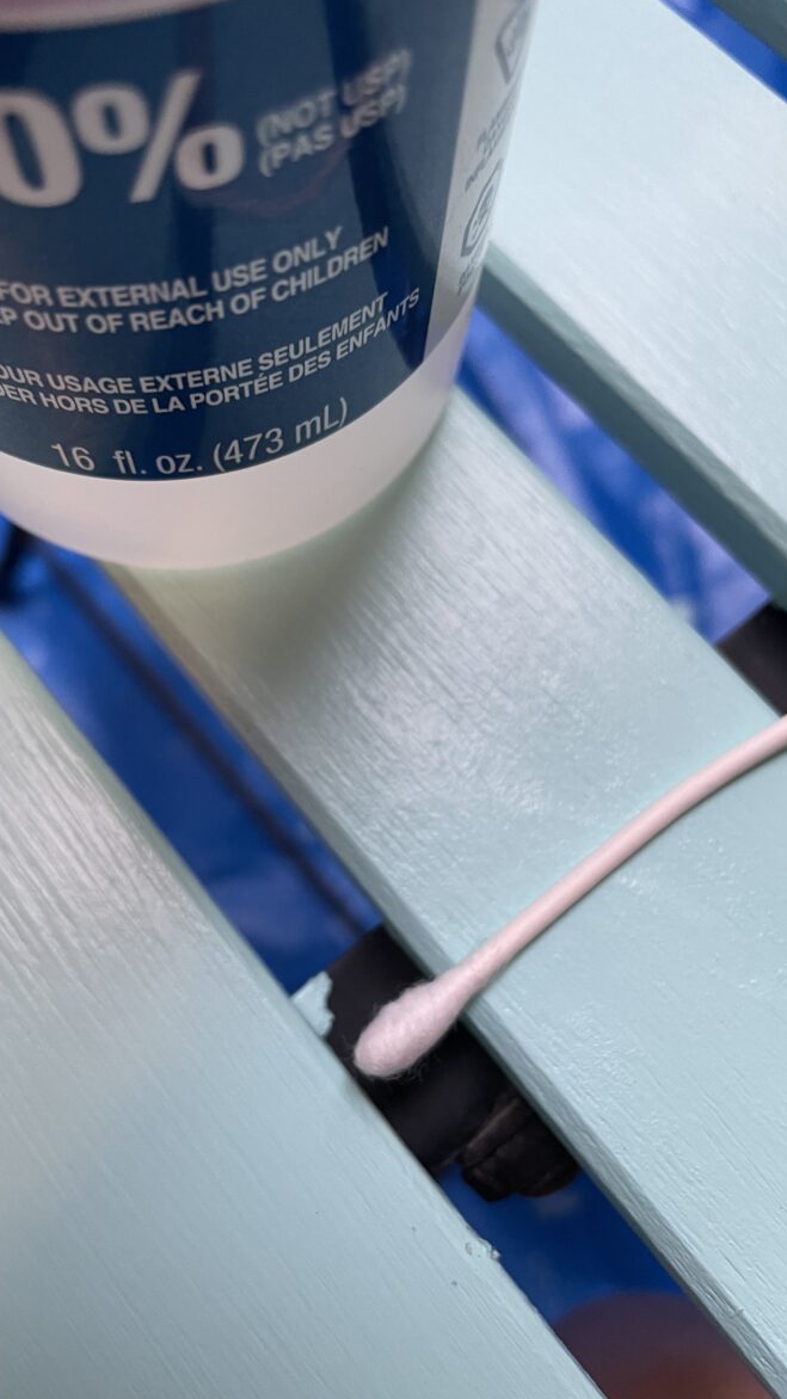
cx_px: 299
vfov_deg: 66.1
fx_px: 1076
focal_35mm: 29
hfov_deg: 39.9
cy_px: 695
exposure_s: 1/60
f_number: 1.6
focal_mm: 4.2
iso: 160
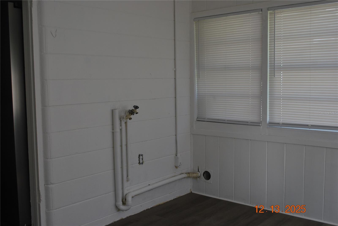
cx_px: 169
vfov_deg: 34.3
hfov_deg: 49.5
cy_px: 113
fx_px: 366
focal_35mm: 39
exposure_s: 1/125
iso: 200
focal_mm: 26
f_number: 5.6
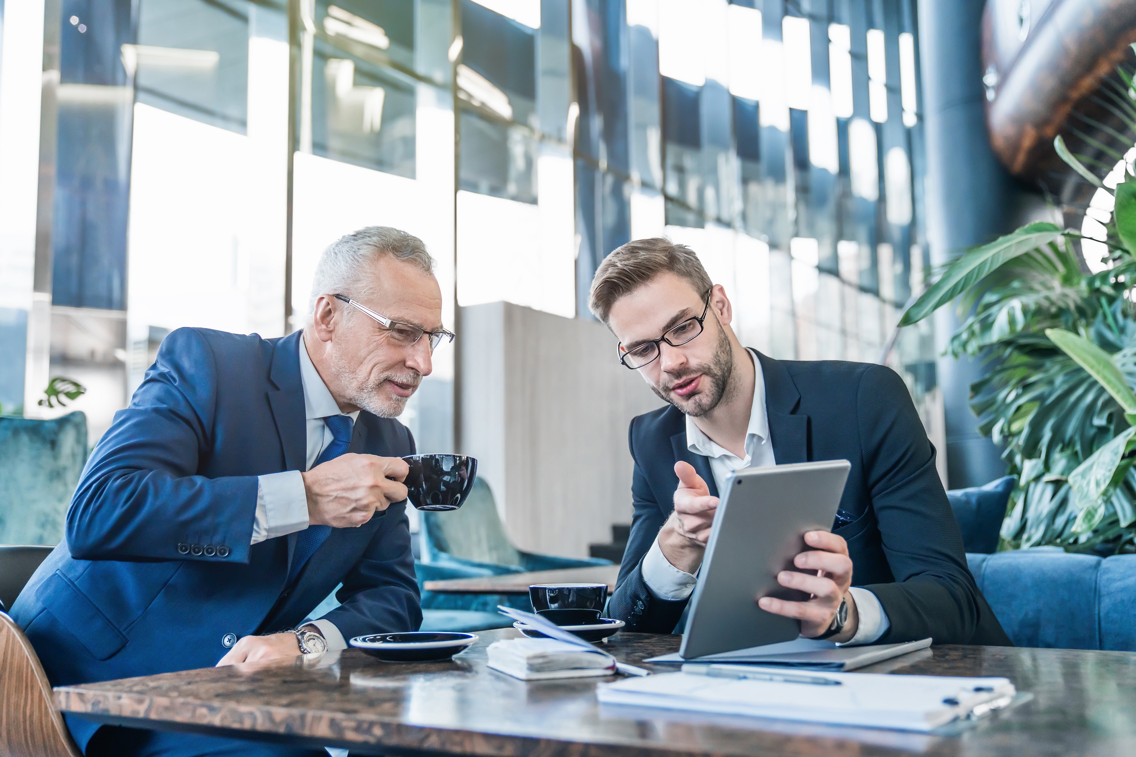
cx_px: 568
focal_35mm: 37
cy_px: 378
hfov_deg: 51.9
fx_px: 1168
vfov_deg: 35.9
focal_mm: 37
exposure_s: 1/200
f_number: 2.8
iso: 1250
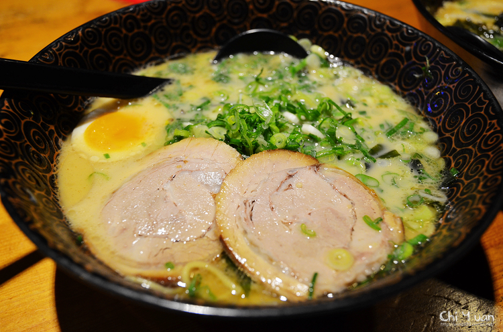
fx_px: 523
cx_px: 252
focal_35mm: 38
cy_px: 166
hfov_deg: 51.4
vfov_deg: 35.3
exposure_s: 1/60
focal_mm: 25
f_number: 4
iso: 720
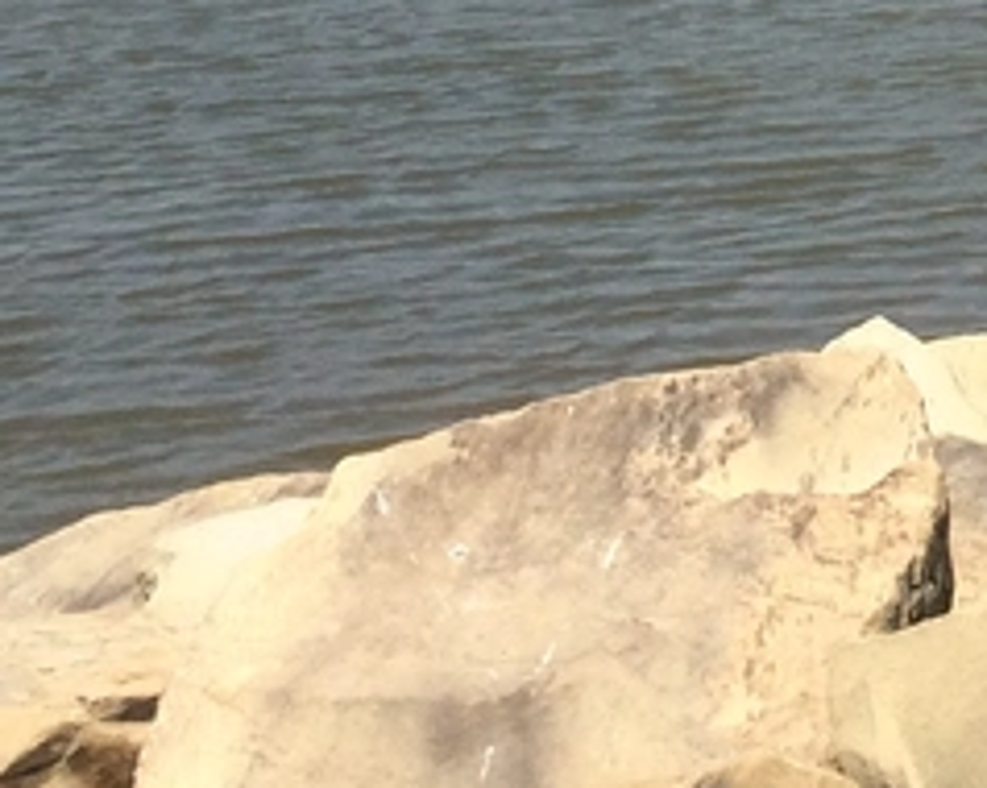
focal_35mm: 143
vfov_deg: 10.0
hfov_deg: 12.9
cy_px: -800
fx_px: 4174
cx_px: 1393
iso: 32
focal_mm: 4.15
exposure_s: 1/2933
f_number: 2.2
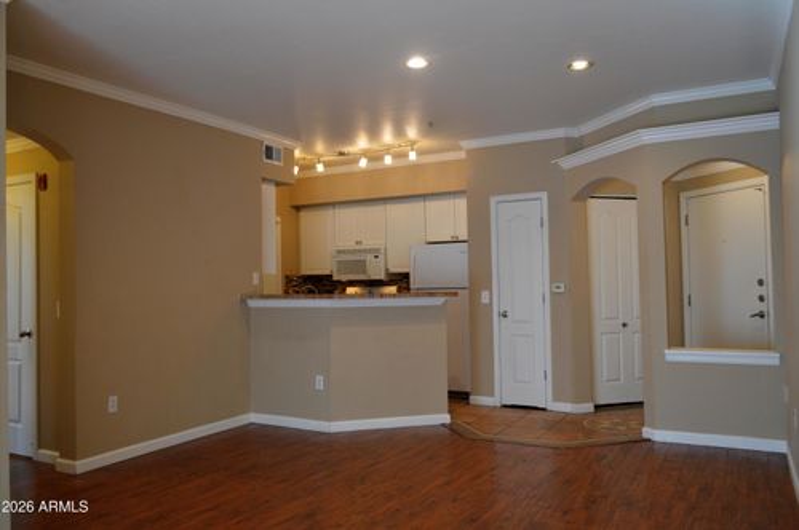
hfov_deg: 67.4
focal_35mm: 27
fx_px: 598
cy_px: 265
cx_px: 400
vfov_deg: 47.8
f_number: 3.5
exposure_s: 1/60
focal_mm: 18
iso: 560
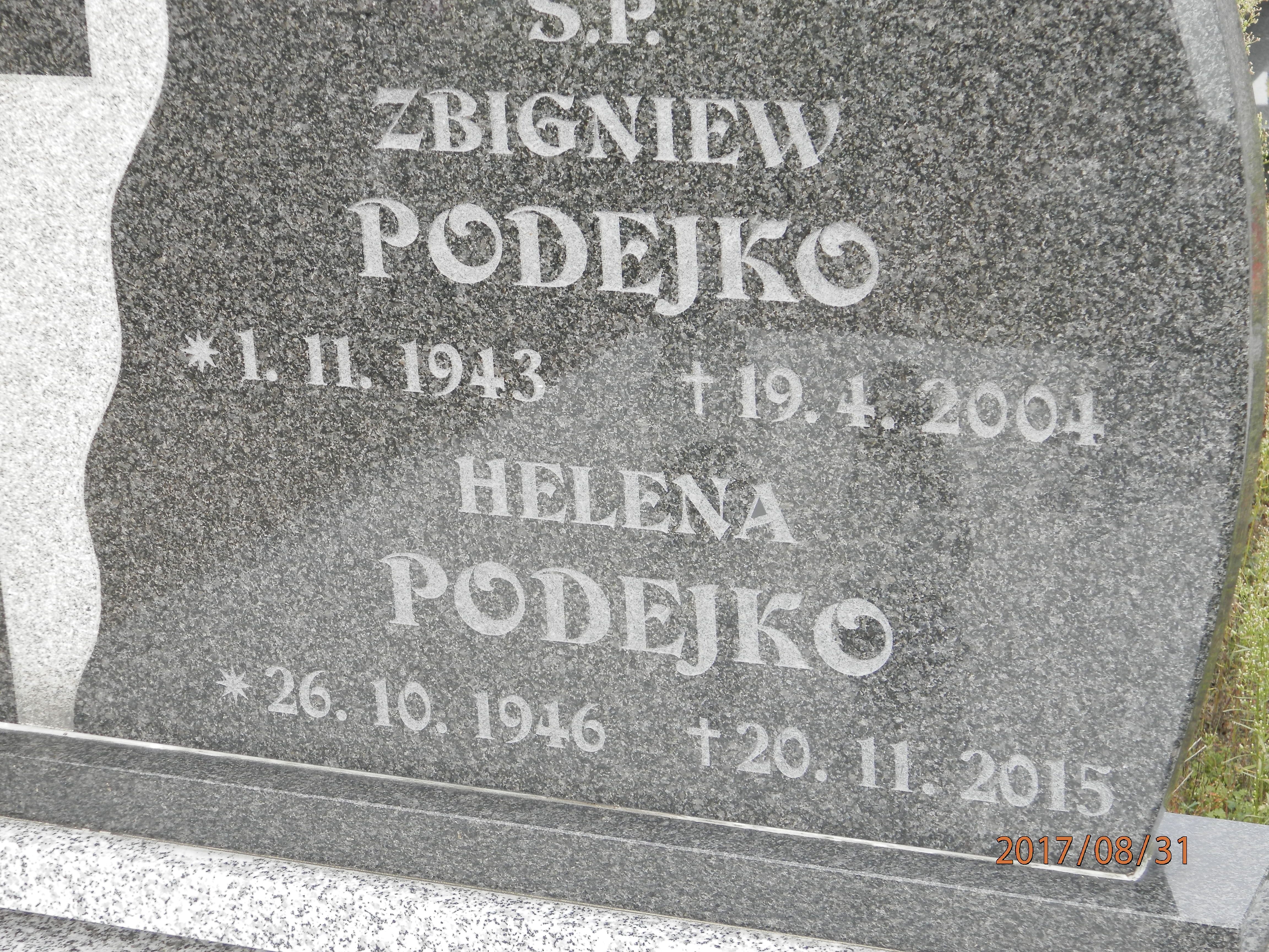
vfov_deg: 18.0
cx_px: 634
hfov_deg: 23.8
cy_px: 476
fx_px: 3006
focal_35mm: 82
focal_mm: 14.6
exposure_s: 1/100
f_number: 4.2
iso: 80
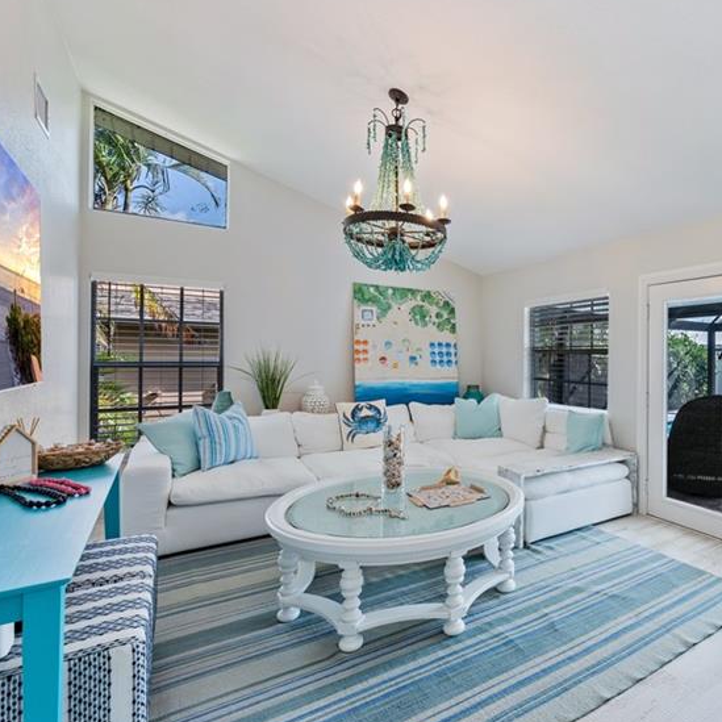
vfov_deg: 77.7
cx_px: 535
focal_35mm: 19
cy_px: 367
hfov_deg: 72.7
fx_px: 448
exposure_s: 1/10
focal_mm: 12
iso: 640
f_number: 8
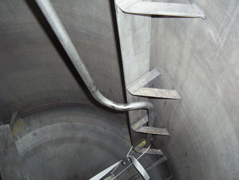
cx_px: 120
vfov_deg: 37.0
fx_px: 270
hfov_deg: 47.8
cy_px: 90
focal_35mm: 39
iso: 140
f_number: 3.84
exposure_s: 1/60
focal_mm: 5.26
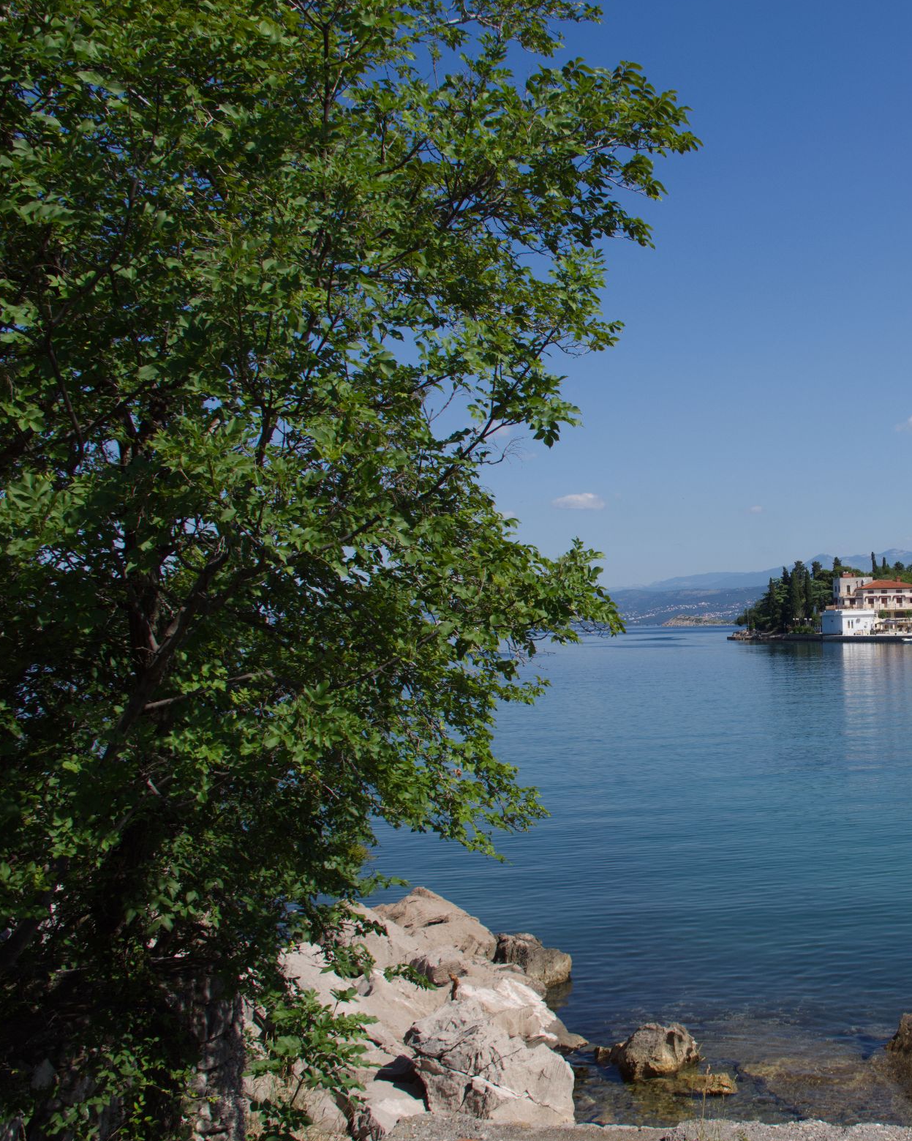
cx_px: 802
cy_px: 564
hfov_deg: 36.1
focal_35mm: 39
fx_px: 1316
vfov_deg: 46.8
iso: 100
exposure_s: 1/400
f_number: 6.3
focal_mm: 18
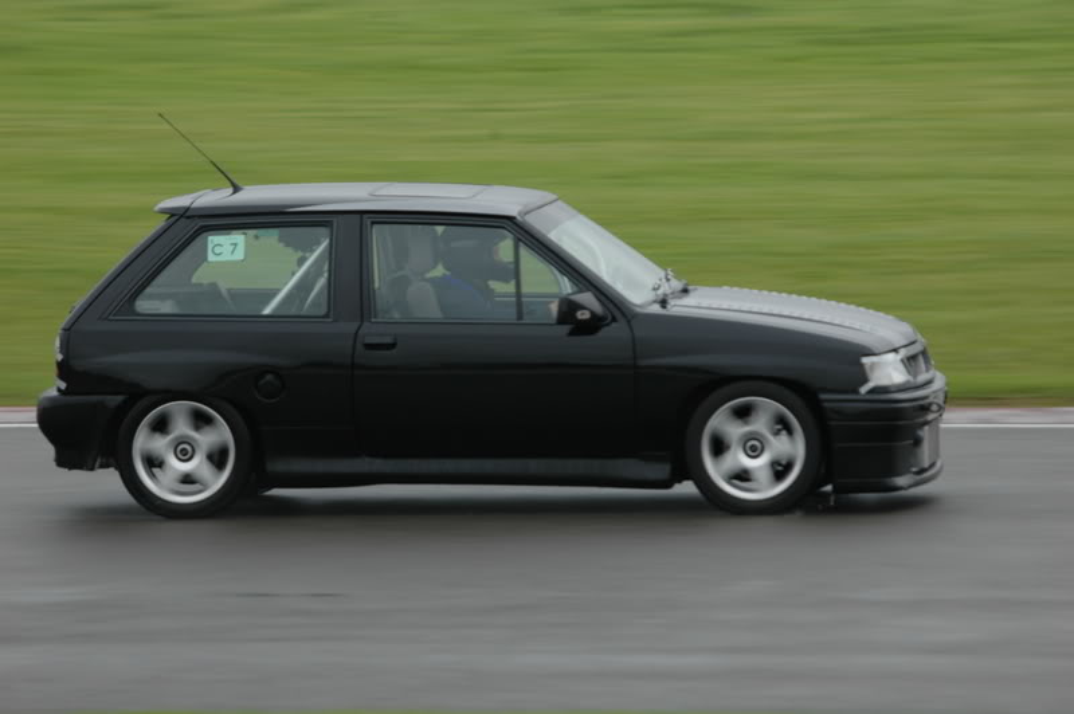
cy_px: 357
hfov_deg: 5.1
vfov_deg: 3.4
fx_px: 12072
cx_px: 537
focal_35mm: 405
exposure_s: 1/125
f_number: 8
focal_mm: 270
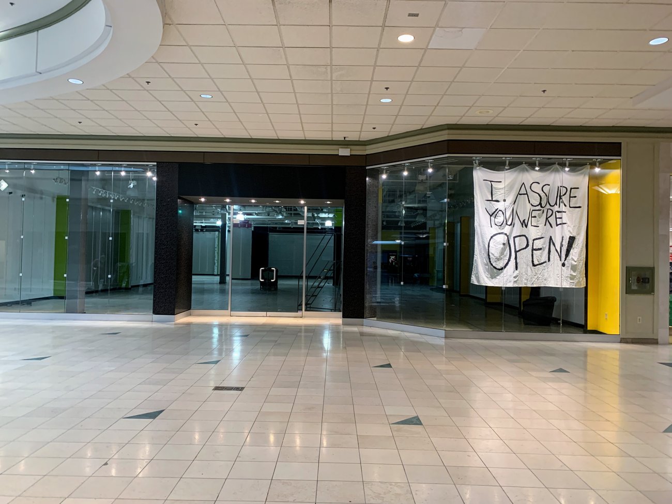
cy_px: 252
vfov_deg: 53.1
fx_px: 505
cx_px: 336
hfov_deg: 67.3
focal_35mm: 26
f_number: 1.8
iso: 200
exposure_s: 1/60
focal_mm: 4.25
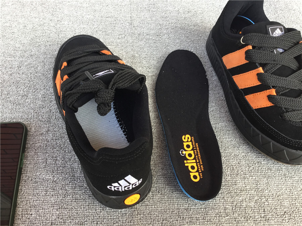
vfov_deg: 45.4
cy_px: 113
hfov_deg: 58.4
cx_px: 151
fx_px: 270
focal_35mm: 31
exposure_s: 1/50
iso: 25
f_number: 2.4
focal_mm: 3.3
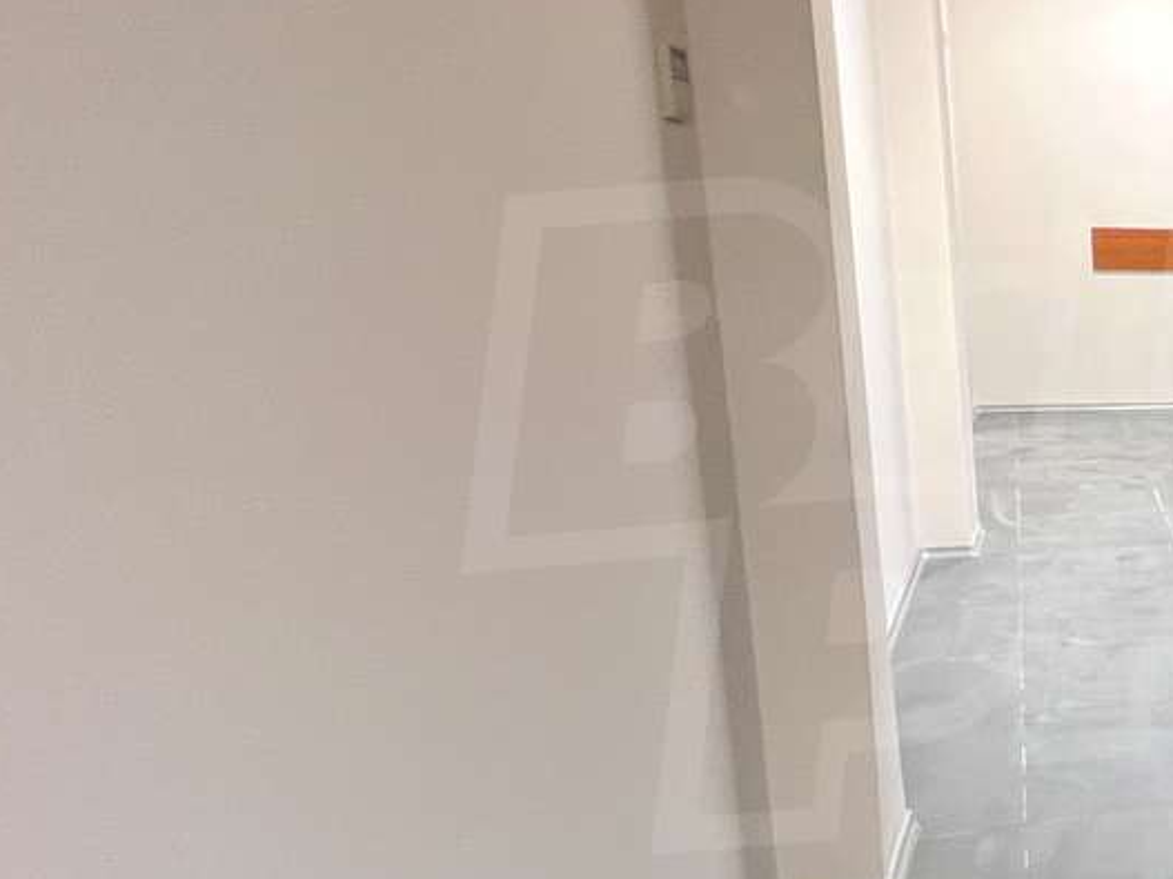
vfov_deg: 38.6
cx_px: 1574
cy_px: 482
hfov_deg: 33.7
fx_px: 1253
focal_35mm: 37
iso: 250
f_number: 1.8
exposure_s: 1/50
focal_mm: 1.57
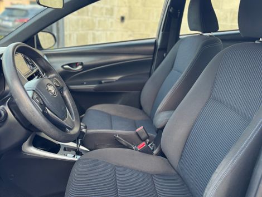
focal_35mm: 24
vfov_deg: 56.9
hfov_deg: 71.5
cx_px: 131
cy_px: 98
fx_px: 182
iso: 200
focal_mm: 6.76
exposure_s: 1/121
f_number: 1.78
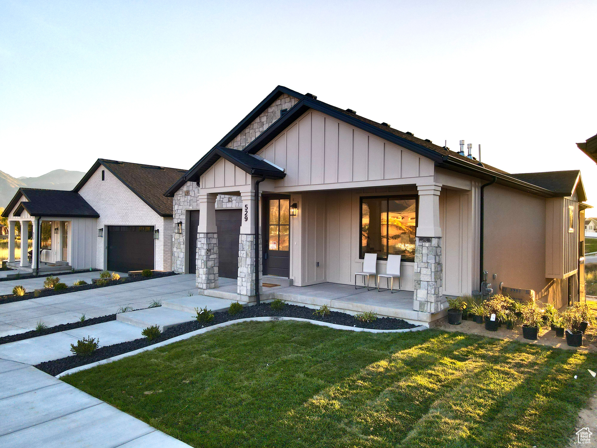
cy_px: 224
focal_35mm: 24
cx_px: 298
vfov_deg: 56.8
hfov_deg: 71.6
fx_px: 414
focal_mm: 4.5
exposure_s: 1/20
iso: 100
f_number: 2.8
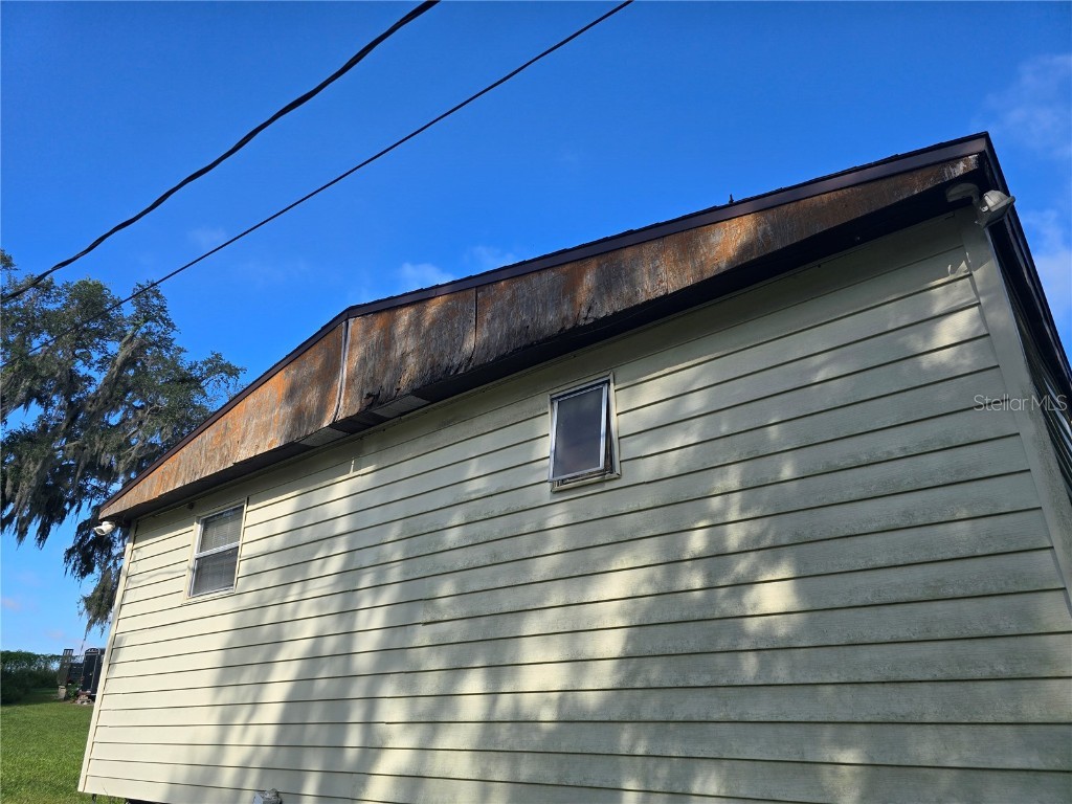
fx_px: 712
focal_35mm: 23
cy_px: 402
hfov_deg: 73.9
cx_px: 536
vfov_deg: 58.9
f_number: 1.7
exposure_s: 1/475
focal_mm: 6.3
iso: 12
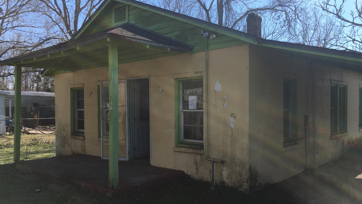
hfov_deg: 61.0
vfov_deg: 36.6
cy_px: 114
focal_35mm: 32
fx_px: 307
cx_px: 180
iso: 25
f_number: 2.2
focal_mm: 4.15
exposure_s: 1/1099
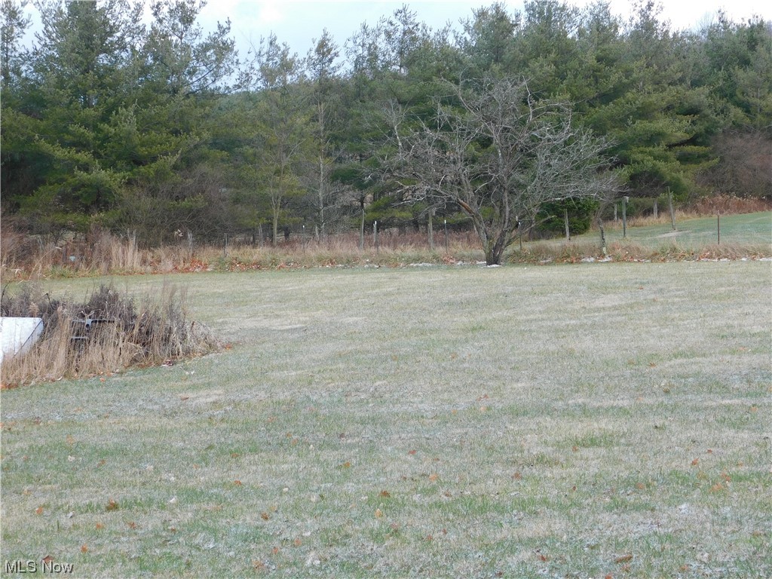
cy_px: 290
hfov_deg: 24.4
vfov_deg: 18.4
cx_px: 386
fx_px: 1784
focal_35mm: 80
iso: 125
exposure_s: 1/125
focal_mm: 14.2
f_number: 4.4
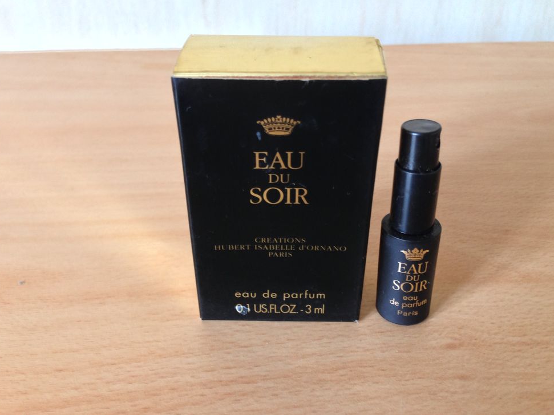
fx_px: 544
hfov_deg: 54.0
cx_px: 277
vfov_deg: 41.8
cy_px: 202
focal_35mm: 34
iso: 100
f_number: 2.4
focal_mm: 4.13
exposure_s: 1/20
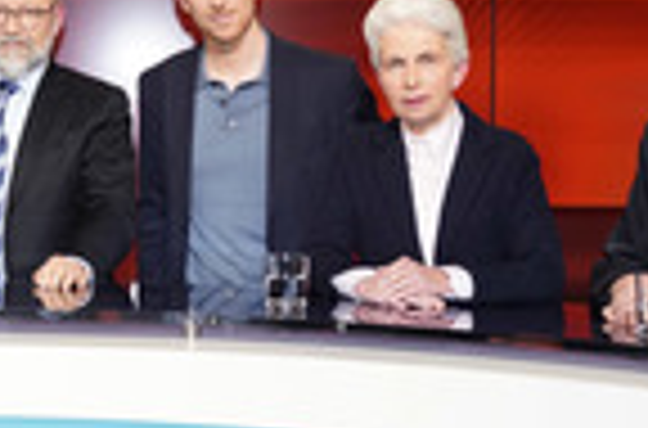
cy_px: 171
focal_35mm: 88
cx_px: 29
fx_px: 1579
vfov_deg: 15.4
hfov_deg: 22.5
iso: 1600
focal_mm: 28
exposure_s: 1/125
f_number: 5
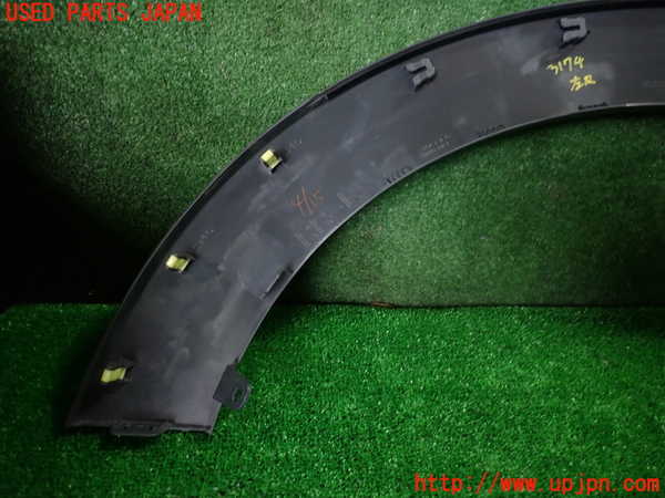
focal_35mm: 25
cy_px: 249
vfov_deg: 54.9
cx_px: 332
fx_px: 480
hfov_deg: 69.4
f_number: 2
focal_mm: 4.5
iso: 200
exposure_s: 1/60
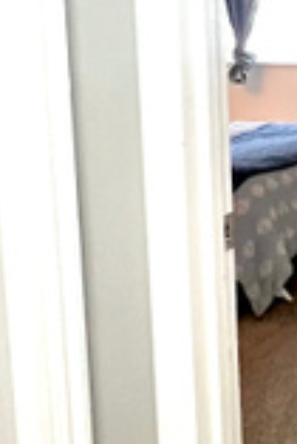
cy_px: 133
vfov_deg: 30.2
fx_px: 815
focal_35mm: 66
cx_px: 475
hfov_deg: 17.9
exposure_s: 1/60
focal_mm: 1.57
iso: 500
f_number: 1.8
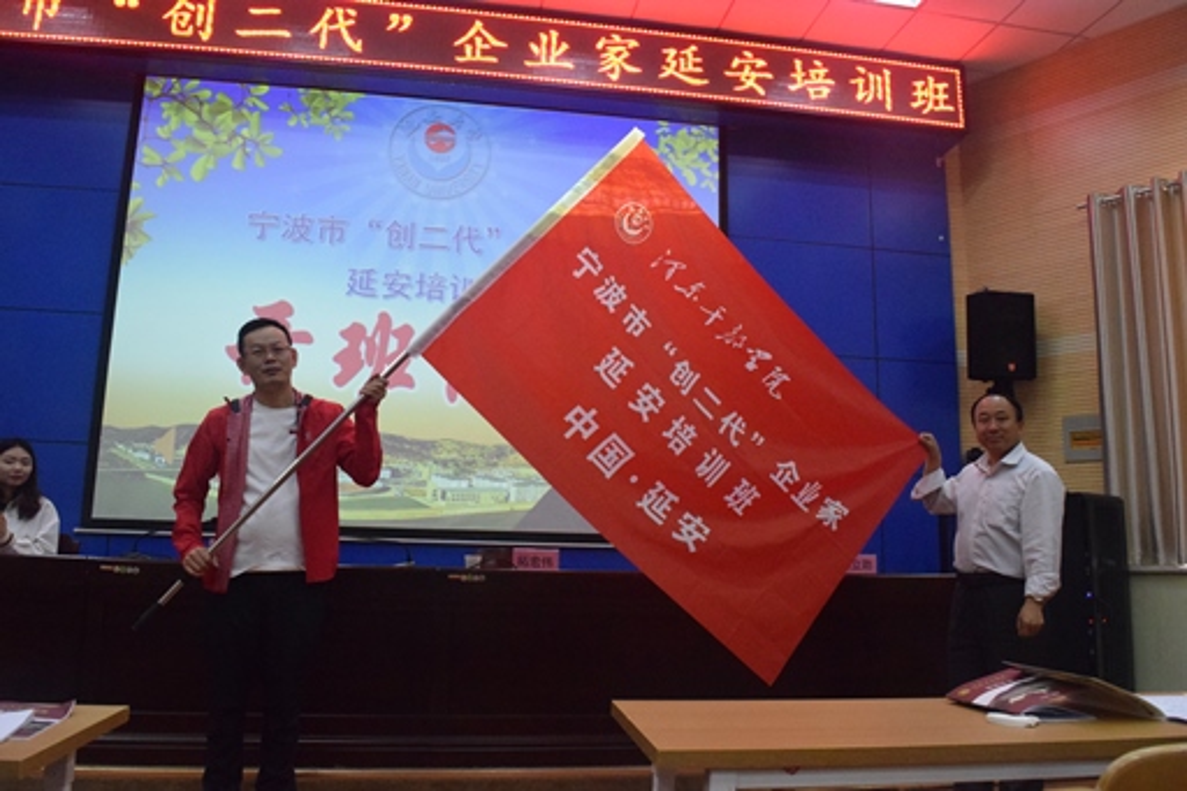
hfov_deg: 67.4
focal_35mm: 27
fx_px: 890
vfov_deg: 47.9
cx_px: 594
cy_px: 396
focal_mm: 18
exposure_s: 1/160
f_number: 8
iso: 6400
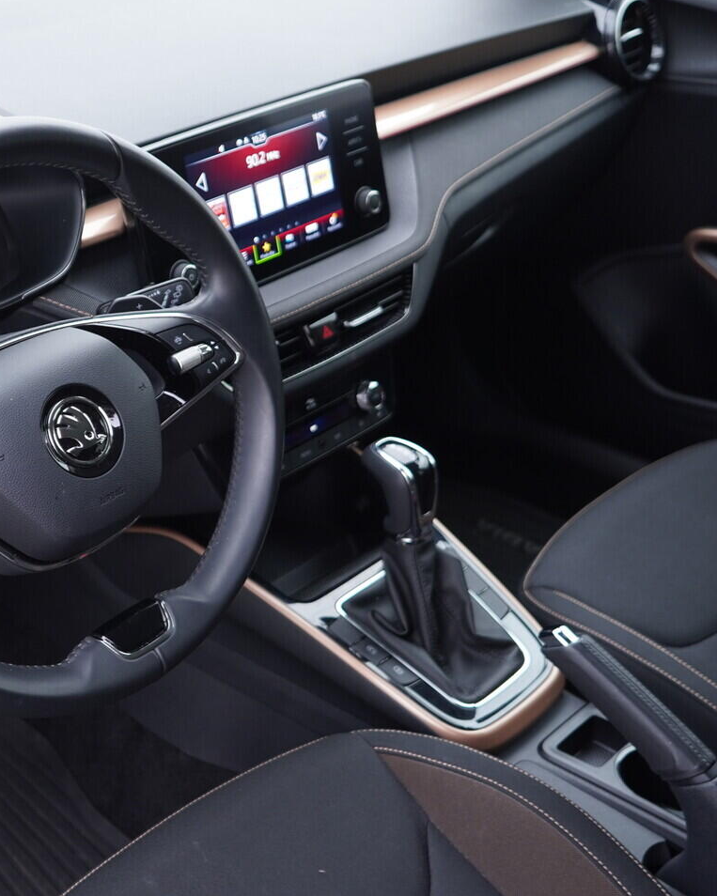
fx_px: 1353
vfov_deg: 36.7
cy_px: 446
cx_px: 146
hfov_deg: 29.0
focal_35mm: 51
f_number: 2.8
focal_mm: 24
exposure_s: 1/40
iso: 250
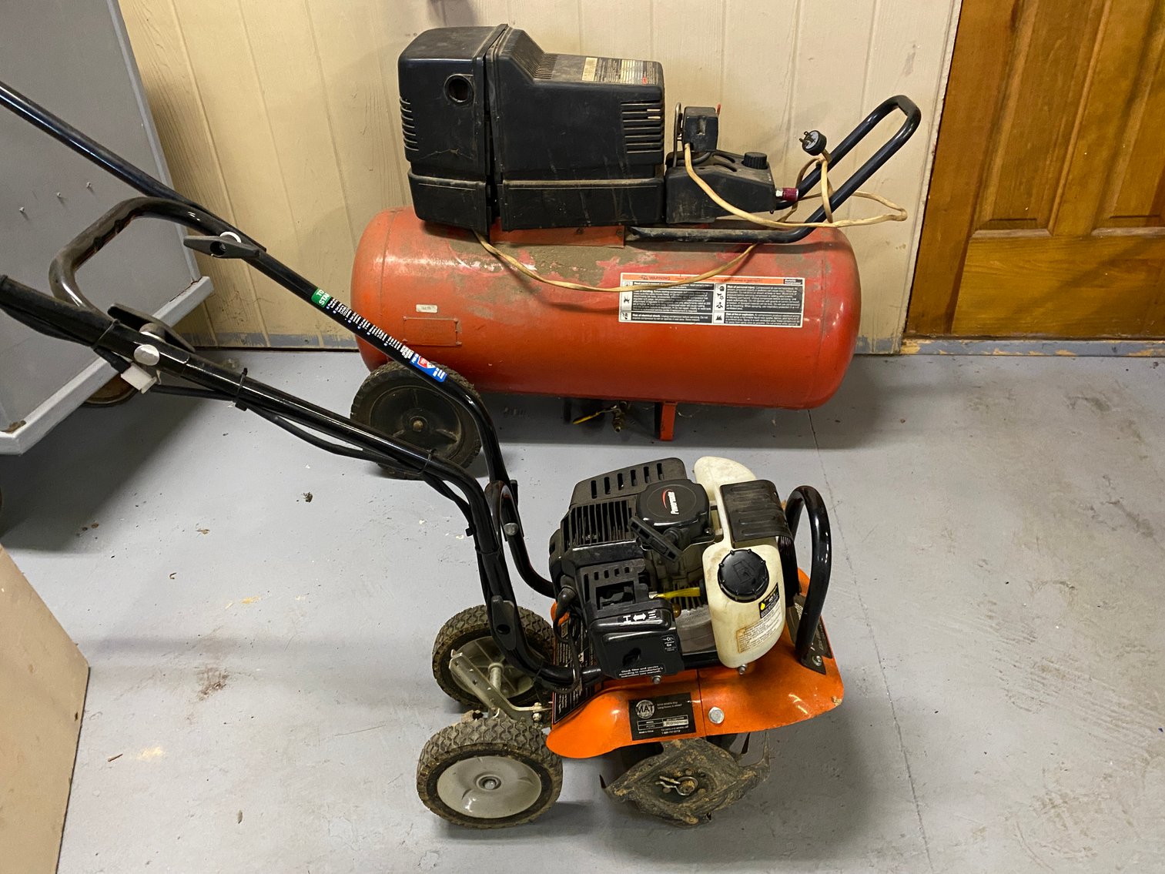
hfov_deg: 67.3
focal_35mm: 26
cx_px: 582
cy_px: 437
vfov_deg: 53.1
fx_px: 875
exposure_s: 1/30
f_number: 1.8
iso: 640
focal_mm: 4.25
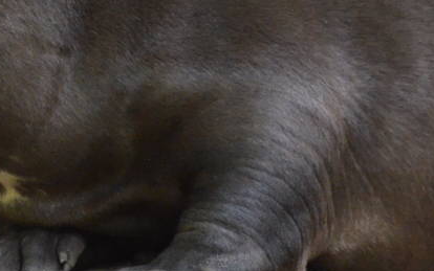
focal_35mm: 1239
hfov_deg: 1.7
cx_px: 176
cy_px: 52
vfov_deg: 1.1
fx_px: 14659
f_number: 4.8
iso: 3200
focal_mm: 210
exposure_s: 1/320
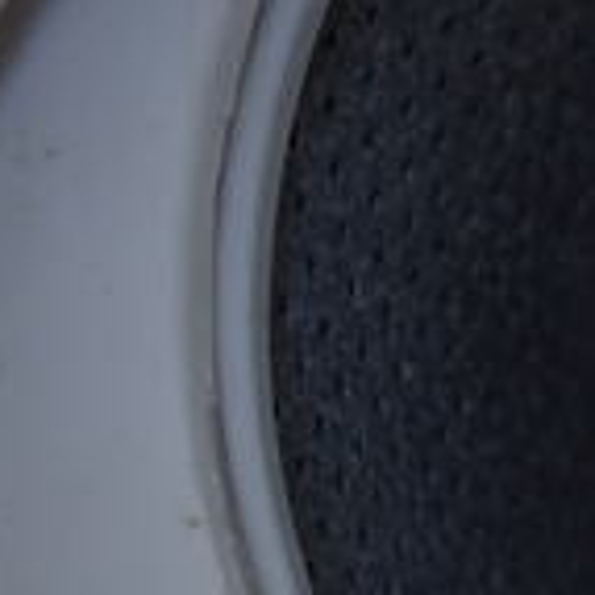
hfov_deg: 14.7
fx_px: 1906
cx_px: 1182
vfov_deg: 17.7
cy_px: 312
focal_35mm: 98
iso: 1000
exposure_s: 1/125
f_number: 3.5
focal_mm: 18
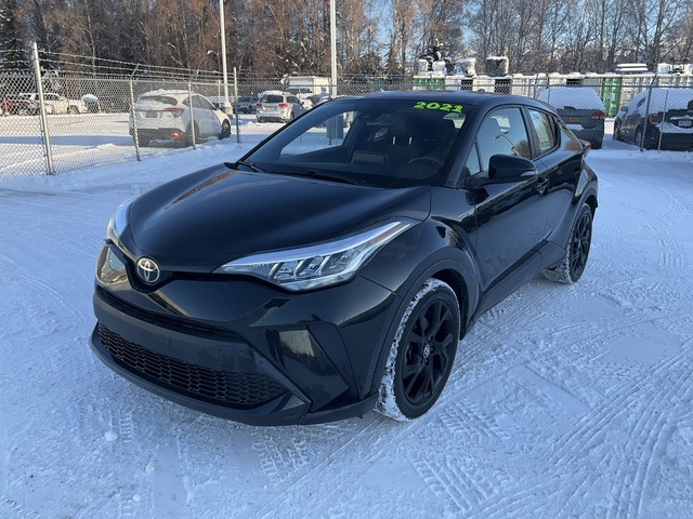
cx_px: 346
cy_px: 260
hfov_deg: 61.7
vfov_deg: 48.2
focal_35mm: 29
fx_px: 581
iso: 25
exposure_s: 1/442
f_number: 1.8
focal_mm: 3
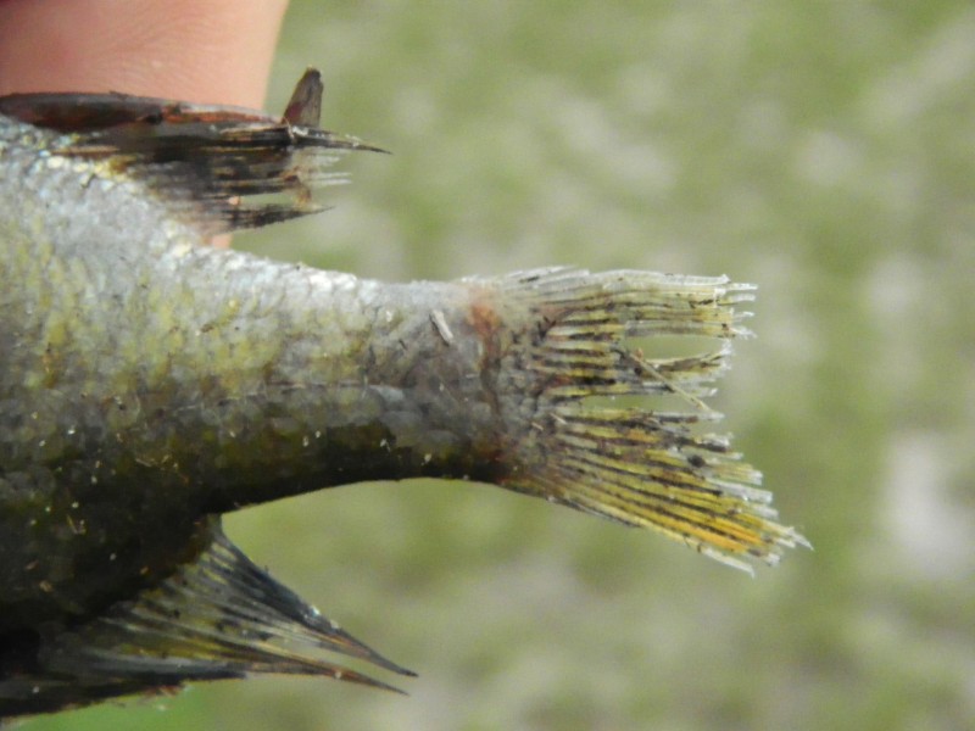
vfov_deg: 17.6
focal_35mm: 84
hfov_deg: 23.3
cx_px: 488
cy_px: 366
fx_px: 2366
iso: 1600
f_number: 11.9
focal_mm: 15.1
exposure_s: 1/400
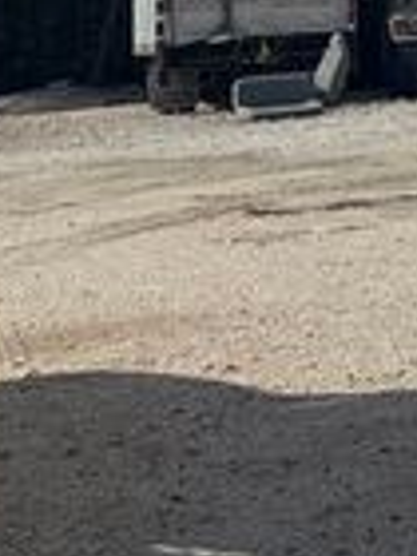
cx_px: 1211
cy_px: -234
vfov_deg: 16.5
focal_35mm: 110
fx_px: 1767
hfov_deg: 10.2
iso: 80
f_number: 1.78
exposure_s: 1/8130
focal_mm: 6.76
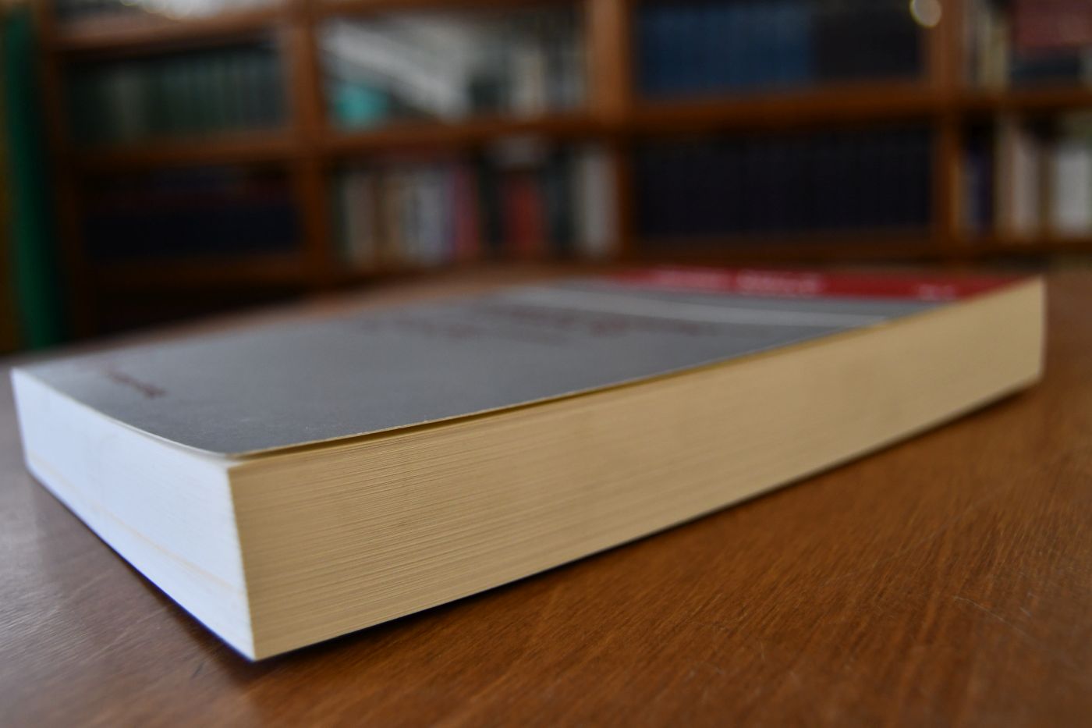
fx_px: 1031
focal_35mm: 34
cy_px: 364
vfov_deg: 38.9
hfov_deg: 55.8
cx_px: 546
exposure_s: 1/250
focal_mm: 23
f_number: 3.8
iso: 800
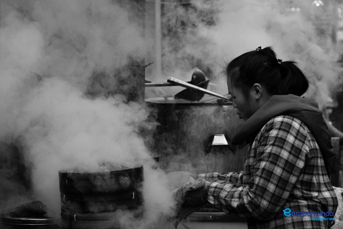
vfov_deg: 14.7
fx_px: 886
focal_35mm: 93
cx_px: 172
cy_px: 114
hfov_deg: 21.9
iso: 720
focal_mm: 62
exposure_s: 1/1000
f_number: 4.5
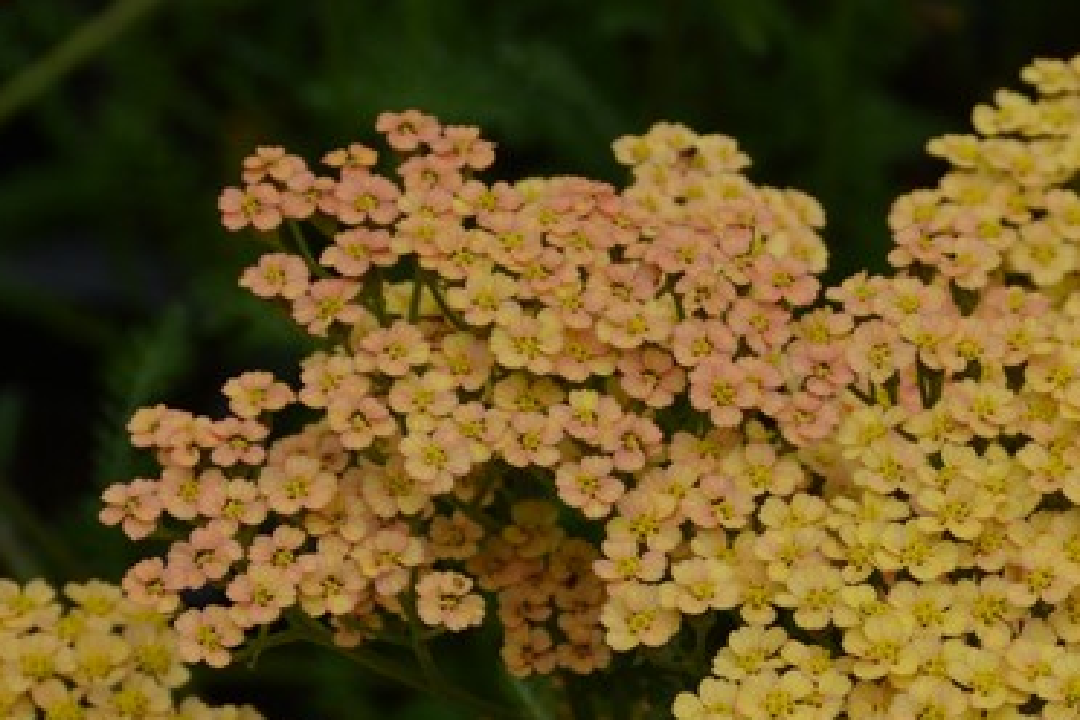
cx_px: 1051
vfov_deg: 6.9
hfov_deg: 10.3
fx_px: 5940
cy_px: 753
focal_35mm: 198
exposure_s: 1/250
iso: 125
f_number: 8
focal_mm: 48
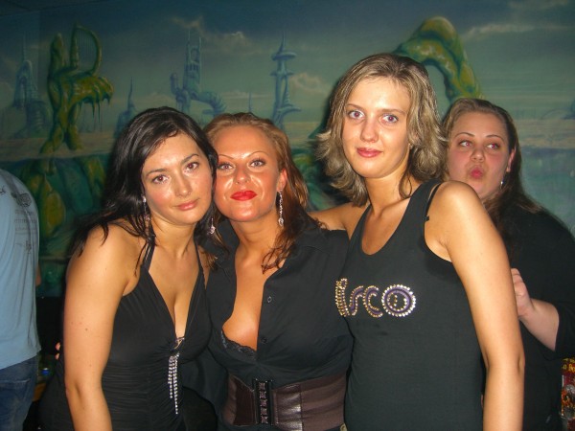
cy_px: 216
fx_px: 631
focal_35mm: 38
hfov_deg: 49.0
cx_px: 288
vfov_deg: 37.7
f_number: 2.8
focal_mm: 7.9
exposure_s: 1/60
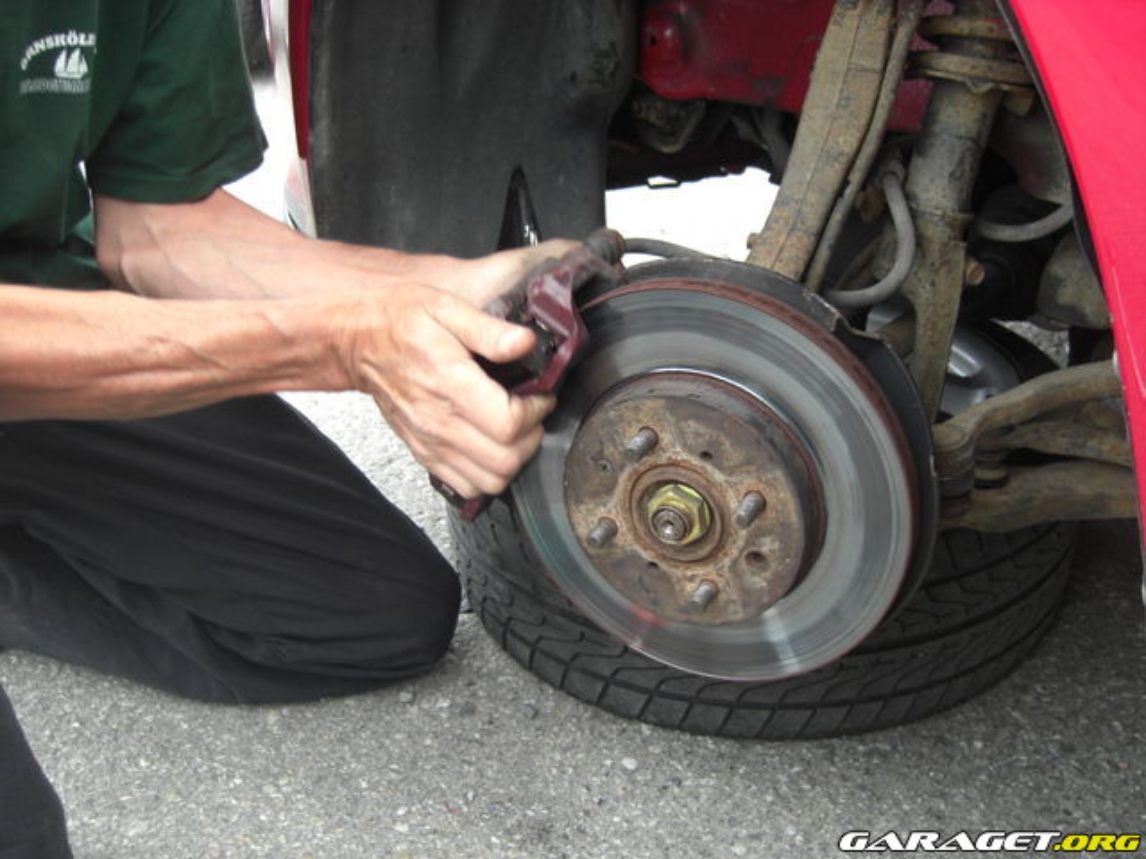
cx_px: 573
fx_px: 1258
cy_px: 430
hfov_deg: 49.0
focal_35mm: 38
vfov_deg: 37.7
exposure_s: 1/60
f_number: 2.8
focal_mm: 7.9
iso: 100
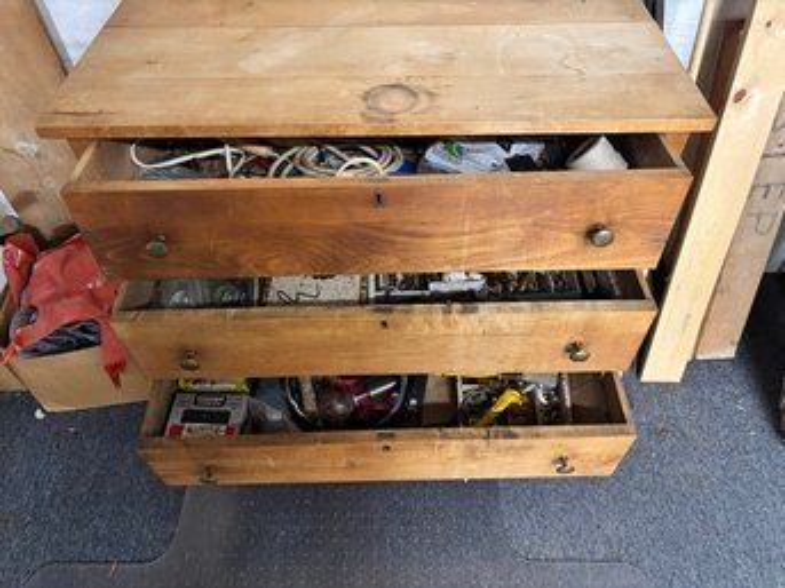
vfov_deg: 53.0
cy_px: 294
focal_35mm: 26
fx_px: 589
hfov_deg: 67.3
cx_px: 392
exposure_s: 1/30
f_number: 1.6
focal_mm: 5.96
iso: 500
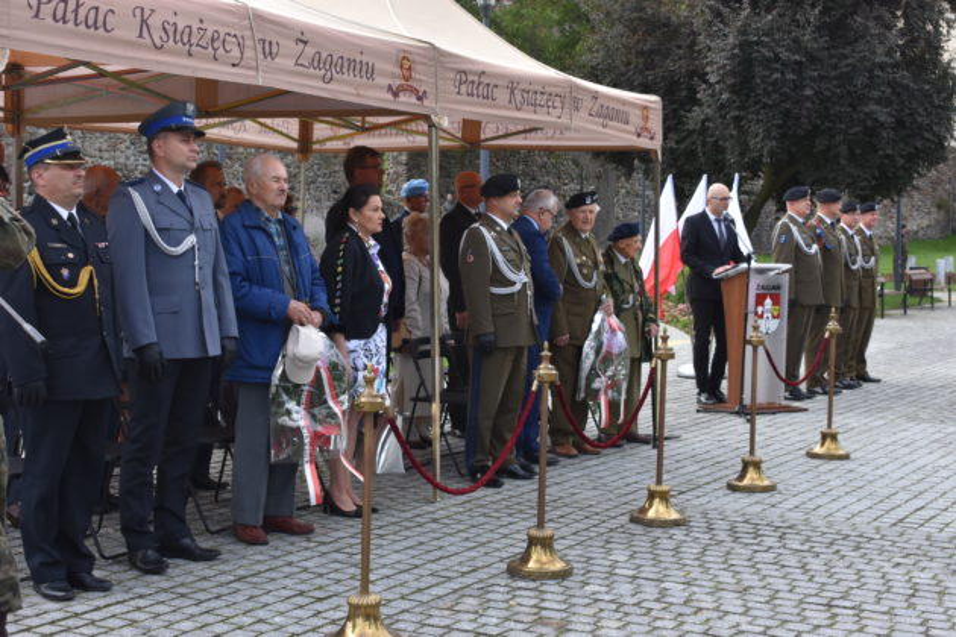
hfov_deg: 35.1
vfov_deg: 23.8
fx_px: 1514
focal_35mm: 57
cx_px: 478
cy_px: 318
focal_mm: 38
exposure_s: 1/500
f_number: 8
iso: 640
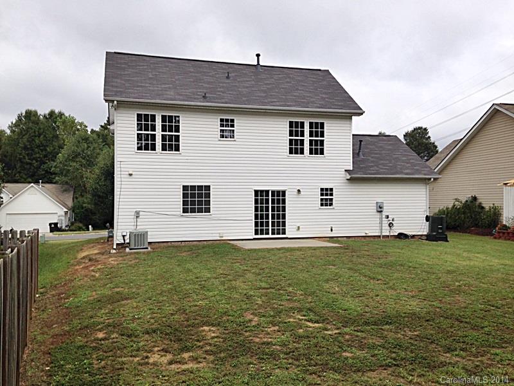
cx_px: 257
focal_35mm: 33
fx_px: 490
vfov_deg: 42.9
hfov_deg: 55.4
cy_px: 193
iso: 50
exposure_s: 1/1323
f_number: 2.4
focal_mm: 4.12
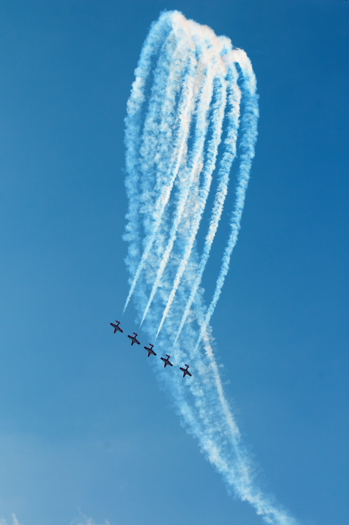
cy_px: 262
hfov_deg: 13.0
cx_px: 174
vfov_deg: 19.5
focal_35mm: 105
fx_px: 1531
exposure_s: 1/1600
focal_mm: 70
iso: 200
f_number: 7.1
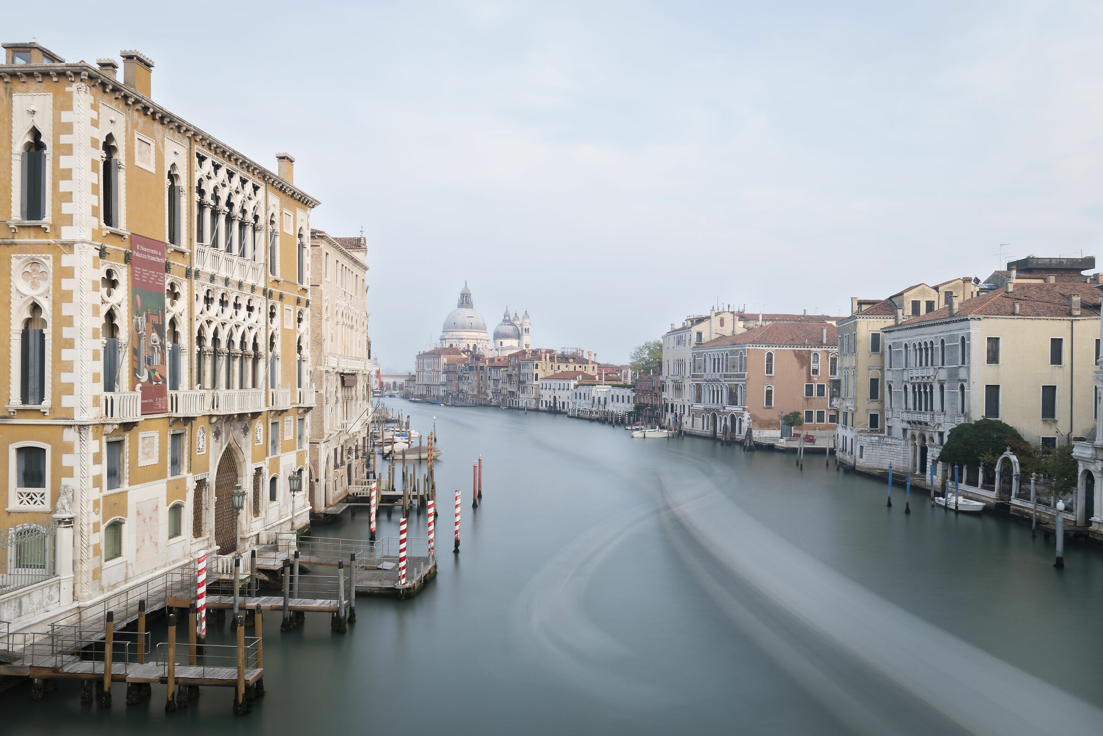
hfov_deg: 71.5
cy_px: 368
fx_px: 766
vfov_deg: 51.3
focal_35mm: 25
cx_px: 552
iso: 100
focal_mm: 17
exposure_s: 30
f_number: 8
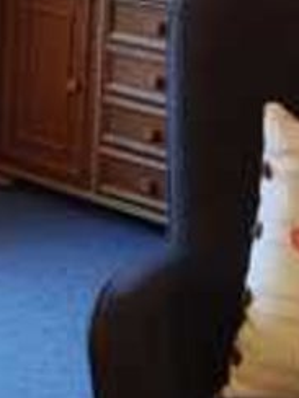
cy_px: -51
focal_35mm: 123
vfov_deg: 15.6
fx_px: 1417
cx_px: -129
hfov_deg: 11.6
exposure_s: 1/33
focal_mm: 4.6
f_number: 2
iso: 320
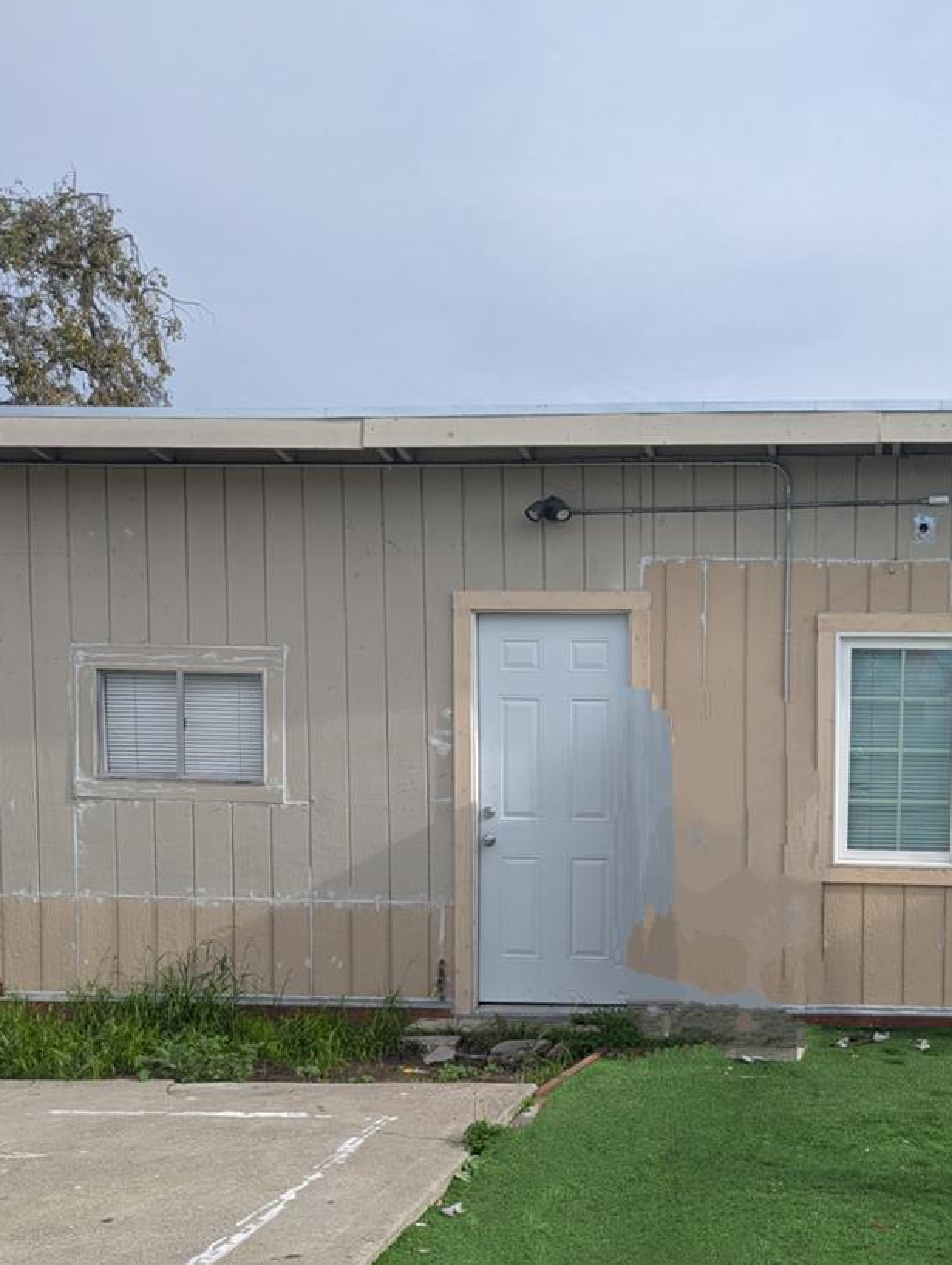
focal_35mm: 44
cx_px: 764
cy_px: 800
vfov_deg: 42.5
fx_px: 1609
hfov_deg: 32.1
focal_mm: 6.81
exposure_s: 1/1529
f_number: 1.85
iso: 44
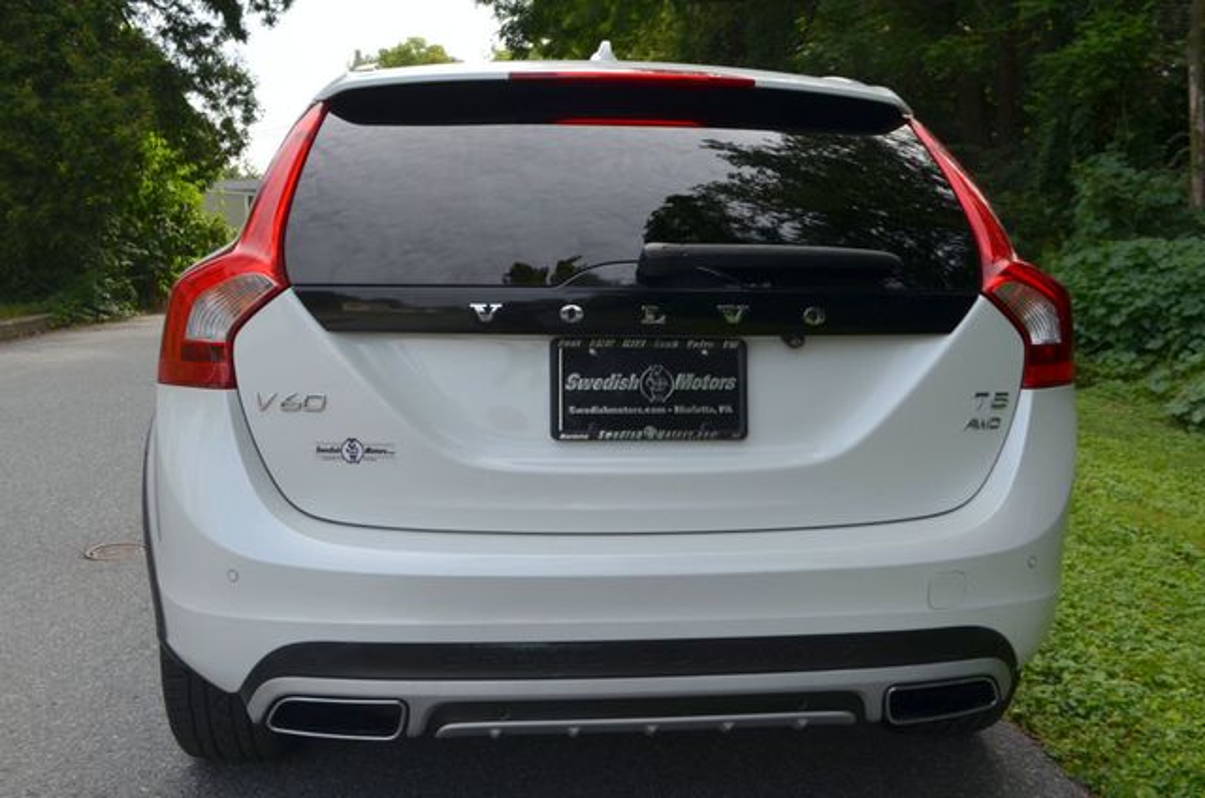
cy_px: 399
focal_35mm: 36
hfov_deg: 53.2
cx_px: 602
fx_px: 1203
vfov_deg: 36.7
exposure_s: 1/250
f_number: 8
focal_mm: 24
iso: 160
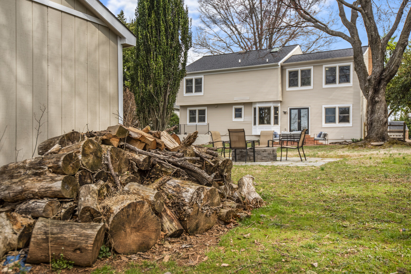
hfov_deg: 54.4
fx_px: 400
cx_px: 206
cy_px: 137
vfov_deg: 37.9
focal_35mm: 35
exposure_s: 1/400
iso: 400
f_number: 4
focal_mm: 35
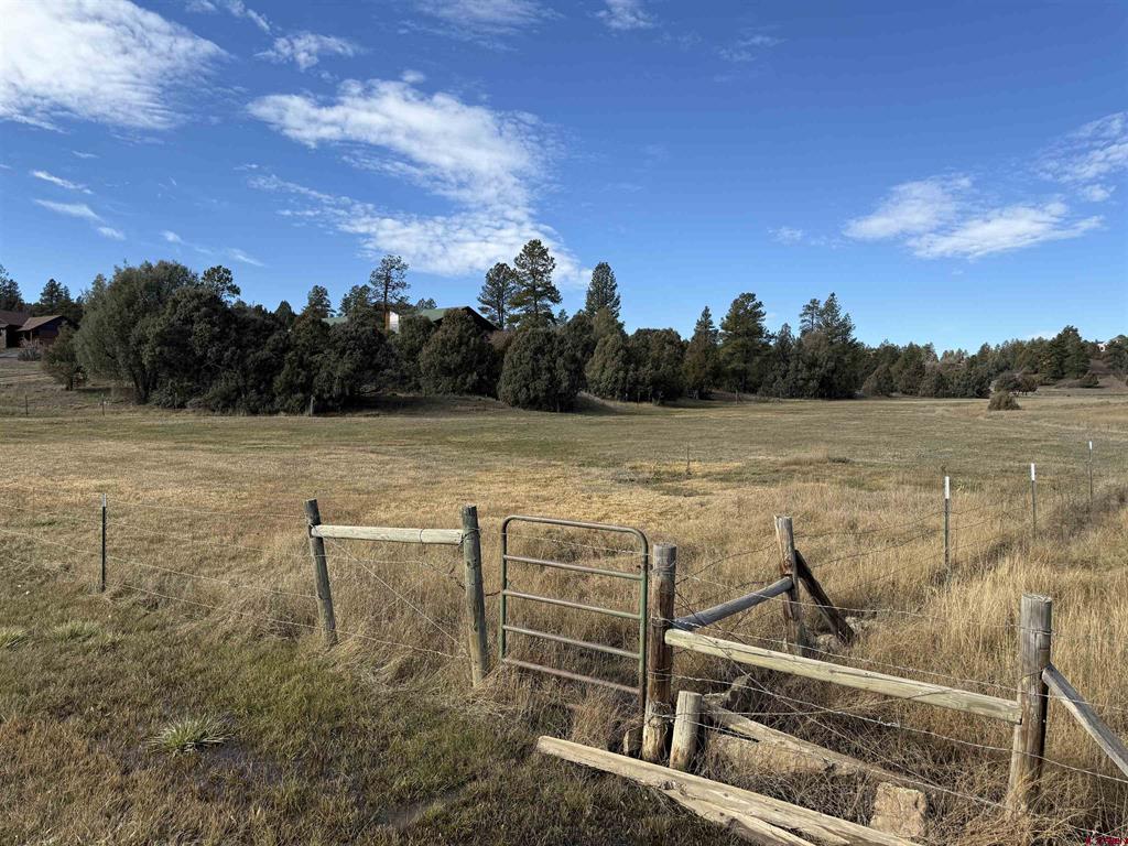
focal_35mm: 24
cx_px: 564
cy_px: 423
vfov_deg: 56.8
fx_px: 782
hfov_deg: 71.6
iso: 80
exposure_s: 1/3021
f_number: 1.78
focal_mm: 6.76
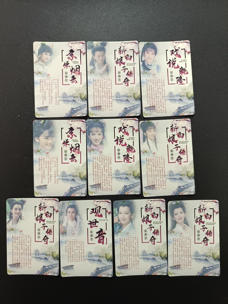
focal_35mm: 24
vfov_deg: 71.6
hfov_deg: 56.8
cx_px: 114
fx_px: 211
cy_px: 152
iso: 848
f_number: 1.7
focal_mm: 5.31
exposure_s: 1/33.3
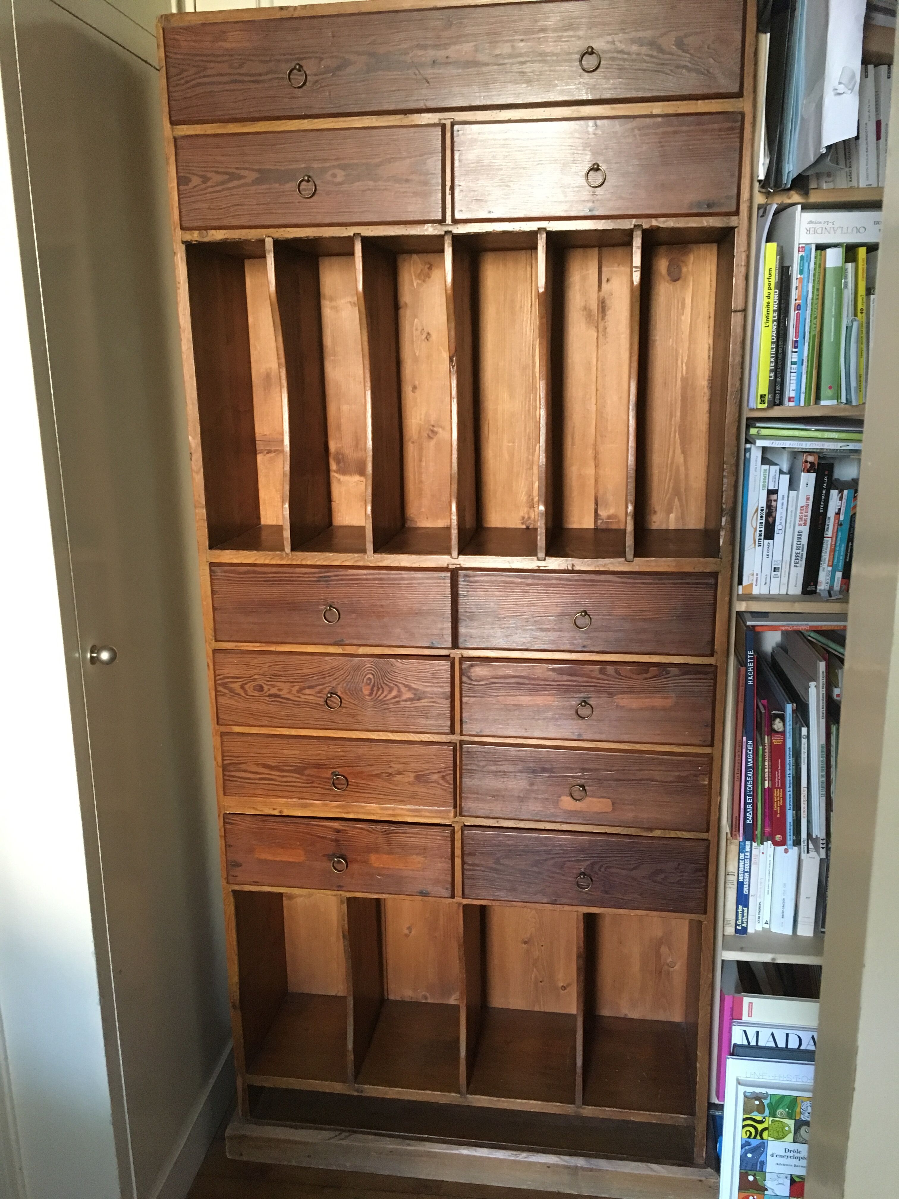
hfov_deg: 48.2
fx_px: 1004
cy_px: 600
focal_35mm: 29
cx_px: 450
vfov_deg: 61.7
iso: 200
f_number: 2.2
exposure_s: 1/20
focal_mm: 4.15
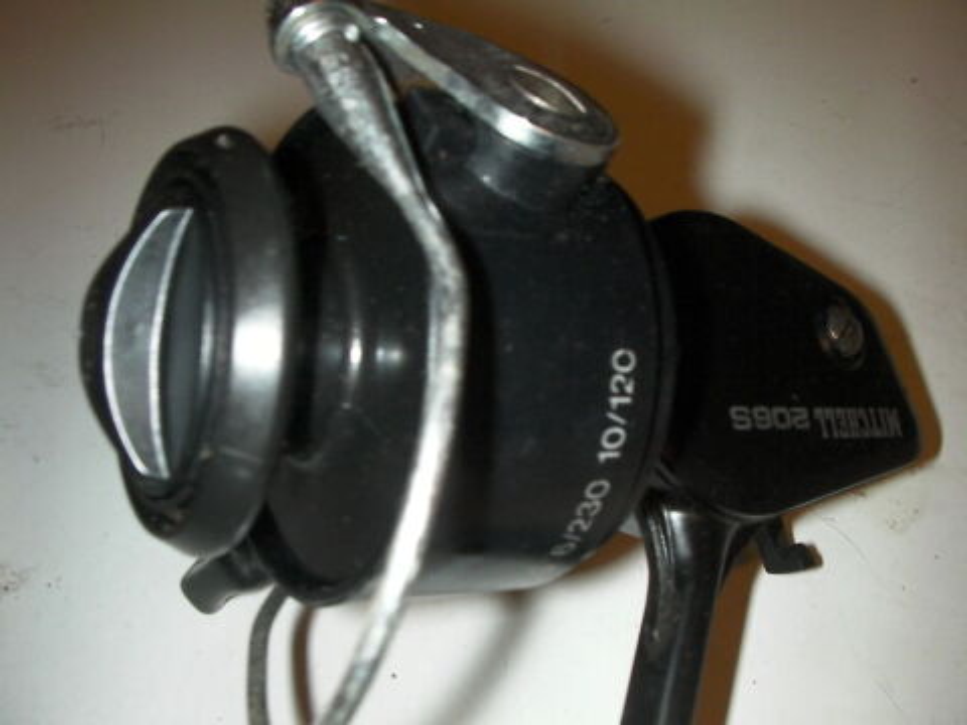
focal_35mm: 38
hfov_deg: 49.0
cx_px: 484
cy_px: 362
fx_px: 1062
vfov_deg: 37.7
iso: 200
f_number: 5.6
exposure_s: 1/30
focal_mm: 6.3
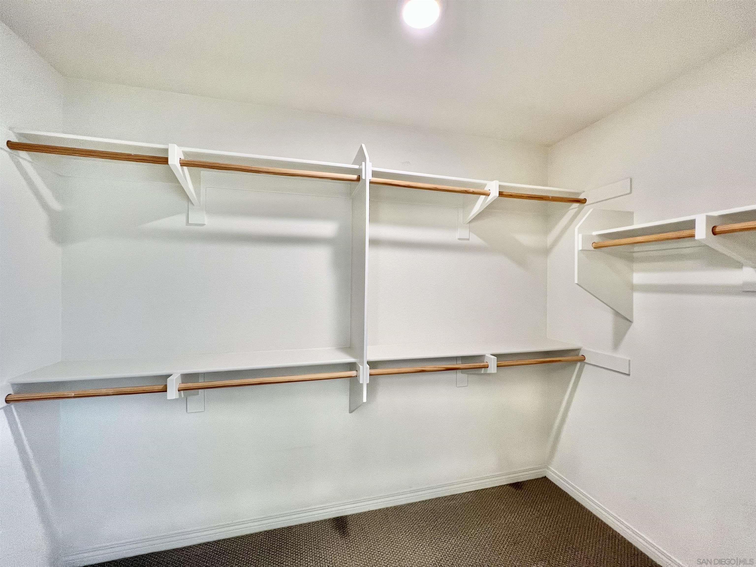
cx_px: 378
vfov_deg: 89.9
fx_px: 284
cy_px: 284
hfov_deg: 106.2
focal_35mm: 13
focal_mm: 1.57
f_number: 1.8
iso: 200
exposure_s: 1/120
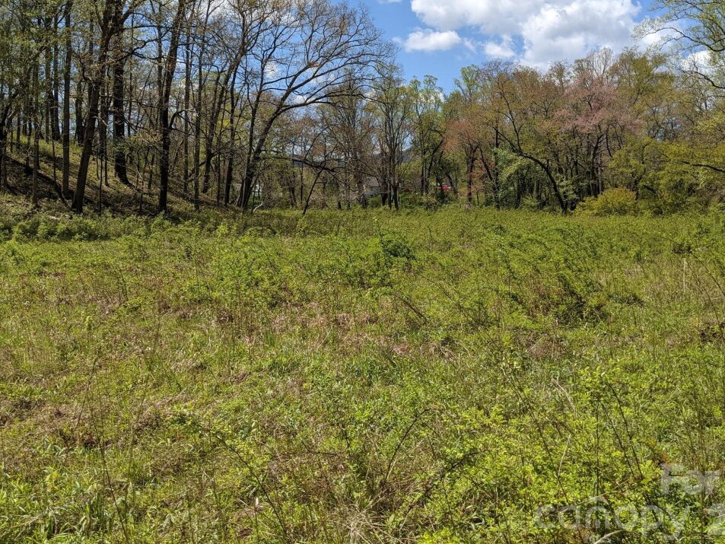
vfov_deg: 41.5
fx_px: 712
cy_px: 208
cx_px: 347
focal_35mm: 34
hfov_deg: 53.9
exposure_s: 1/3906
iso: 53
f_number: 1.73
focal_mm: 4.38
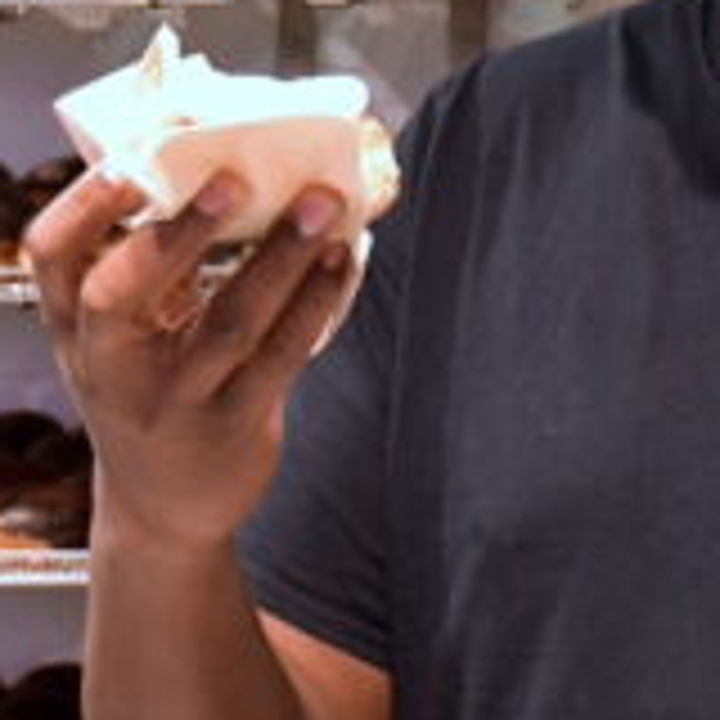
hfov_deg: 11.6
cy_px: 194
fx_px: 3506
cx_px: 729
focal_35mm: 149
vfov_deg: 11.7
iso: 1600
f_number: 4
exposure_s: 1/125
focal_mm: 27
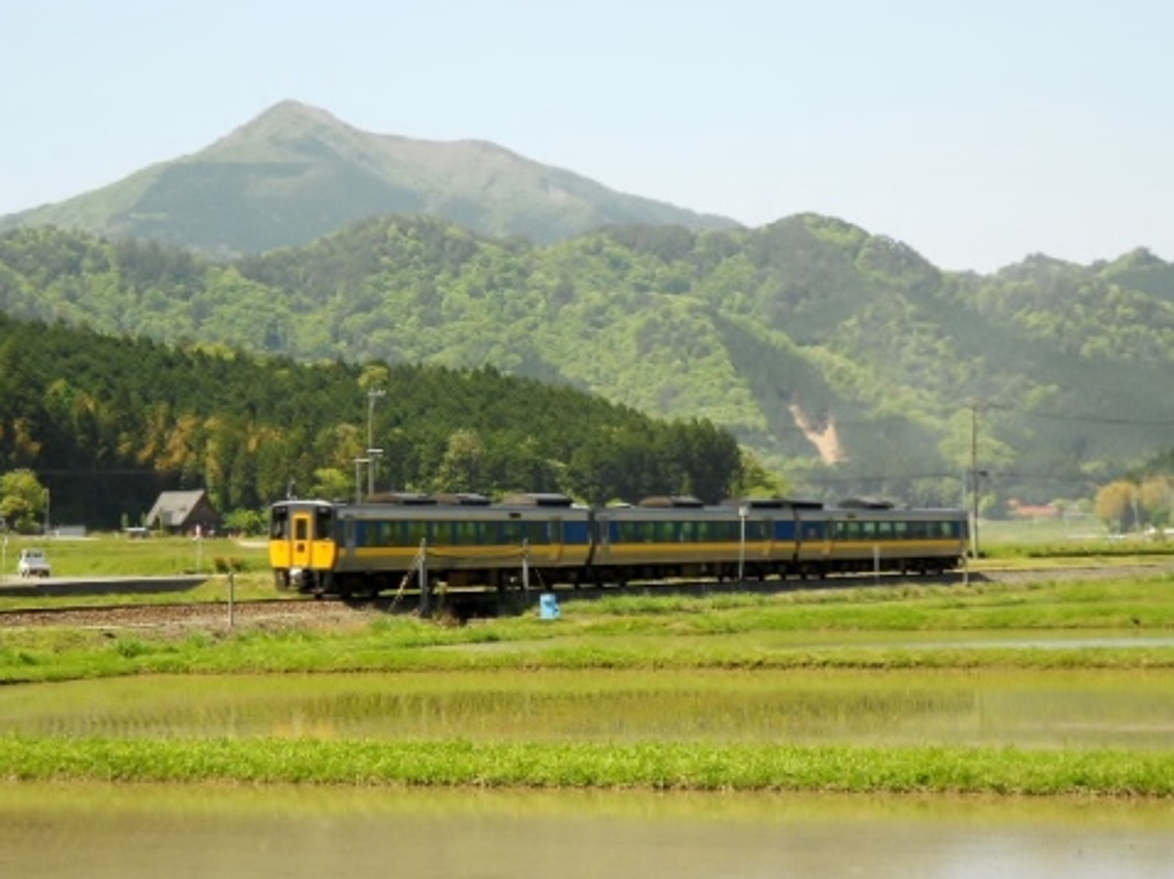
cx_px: 592
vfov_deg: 16.4
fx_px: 3051
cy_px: 455
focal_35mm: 90
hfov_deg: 21.8
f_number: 6.3
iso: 80
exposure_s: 1/160
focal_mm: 15.4
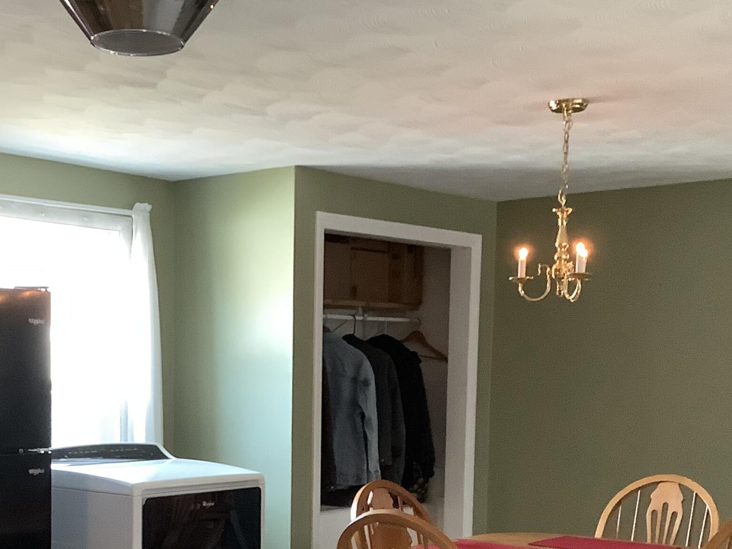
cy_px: 504
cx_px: 212
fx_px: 1269
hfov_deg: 31.8
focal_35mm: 60
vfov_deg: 23.7
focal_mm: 3.3
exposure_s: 1/40
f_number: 2.4
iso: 320
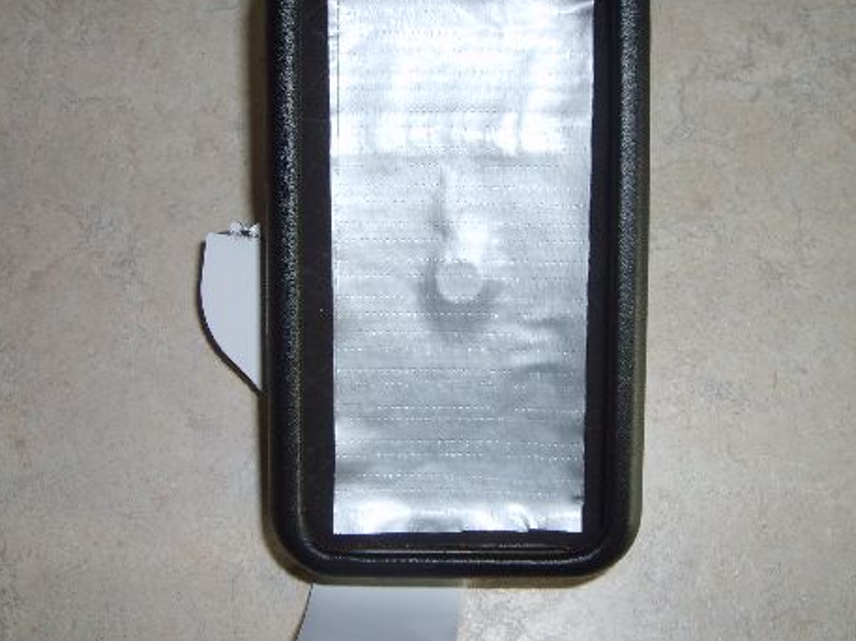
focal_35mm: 46
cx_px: 431
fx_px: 1137
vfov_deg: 31.5
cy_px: 294
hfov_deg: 41.3
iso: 100
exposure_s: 1/45
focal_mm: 5.8
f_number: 2.8
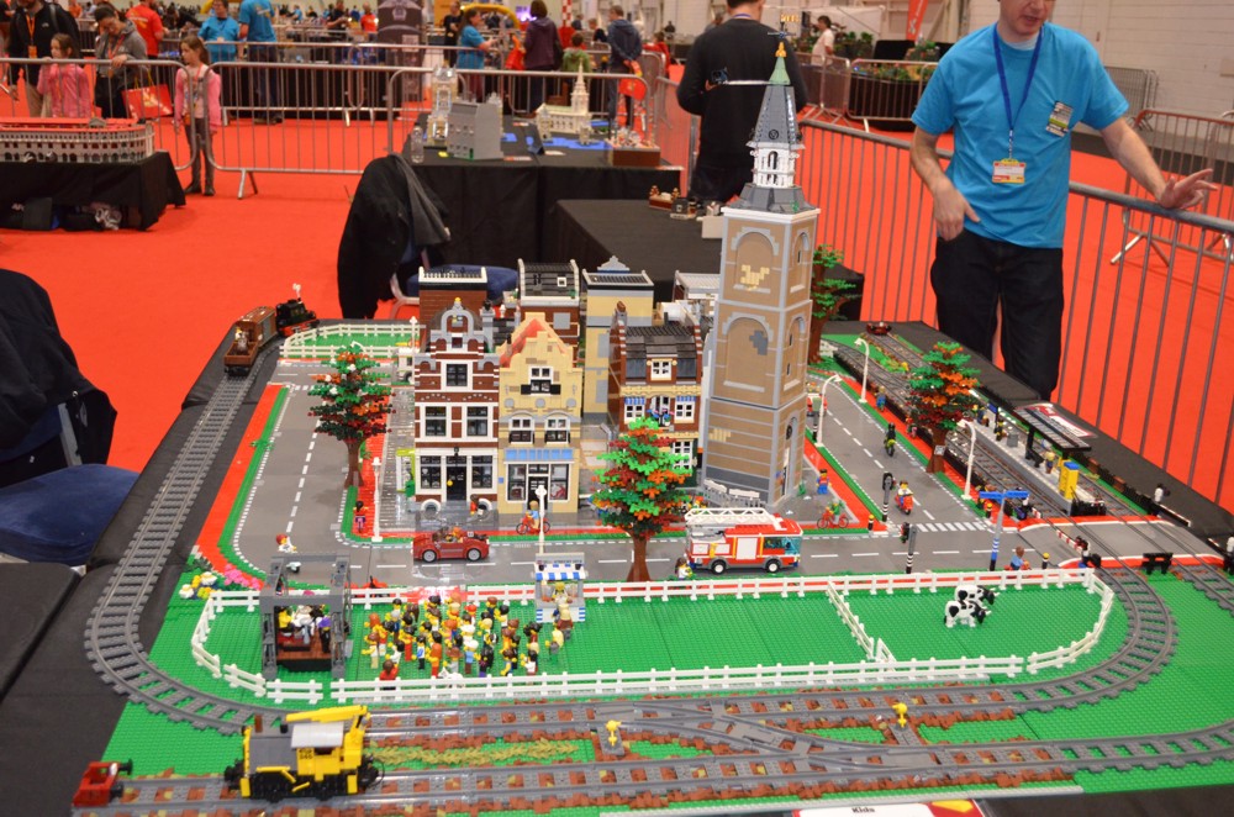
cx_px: 617
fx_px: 1231
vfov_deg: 36.7
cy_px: 408
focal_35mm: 36
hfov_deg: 53.2
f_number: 4
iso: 2500
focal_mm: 24
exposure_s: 1/60
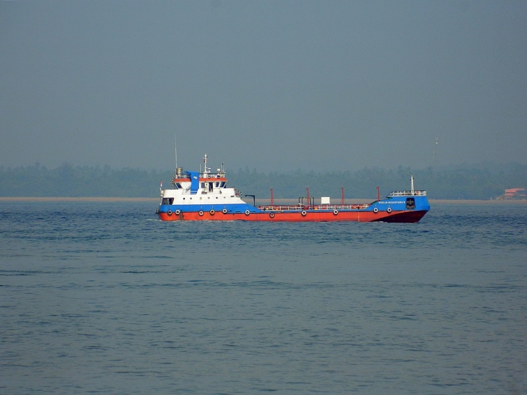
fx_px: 7079
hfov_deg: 4.3
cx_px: 264
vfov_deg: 3.2
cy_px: 198
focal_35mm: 465
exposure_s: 1/400
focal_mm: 83.7
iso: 80
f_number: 5.7
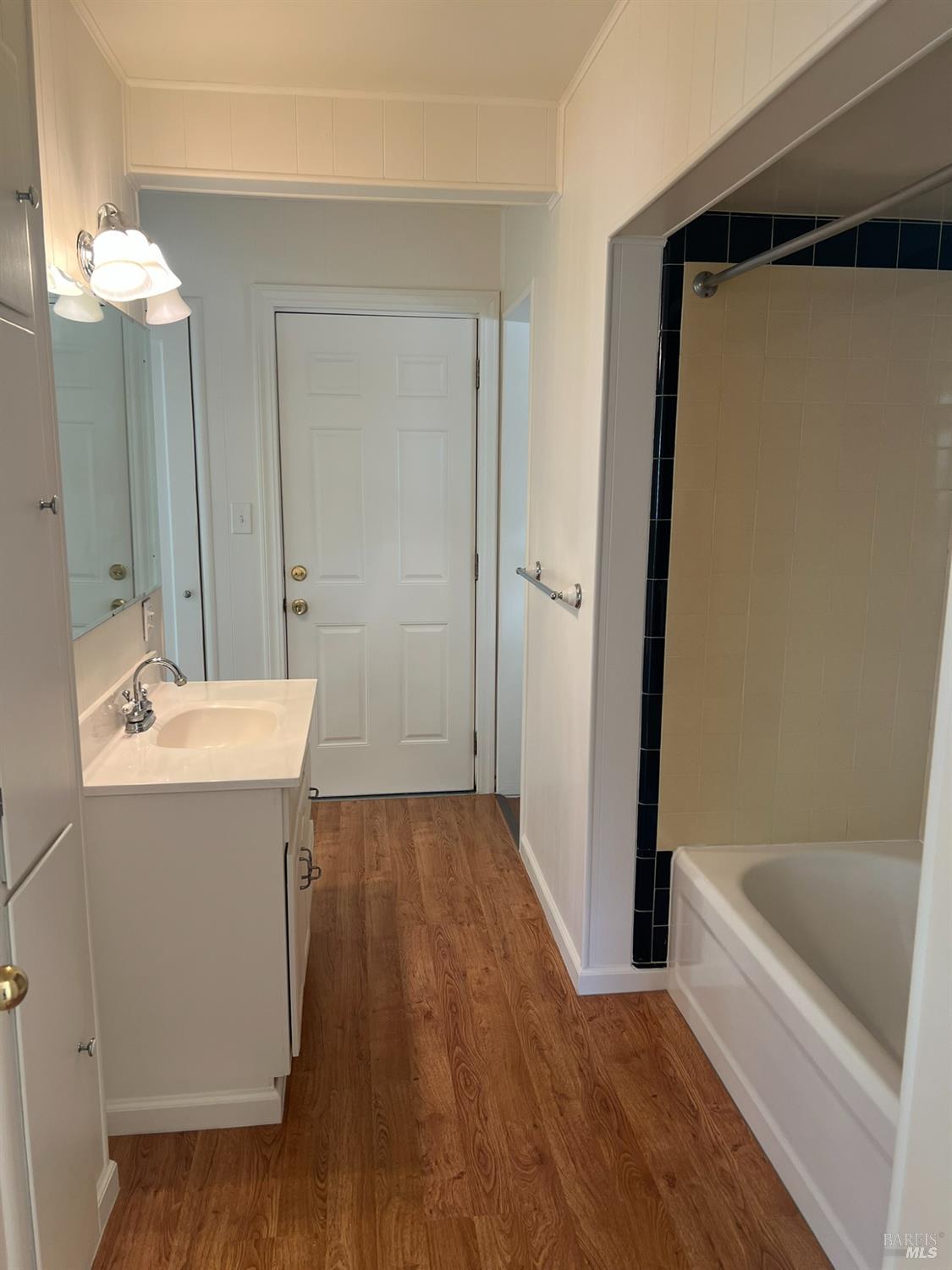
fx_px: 953
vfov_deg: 67.3
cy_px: 635
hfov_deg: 53.1
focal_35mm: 26
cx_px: 476
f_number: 1.5
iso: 80
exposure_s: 1/60
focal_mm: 5.7
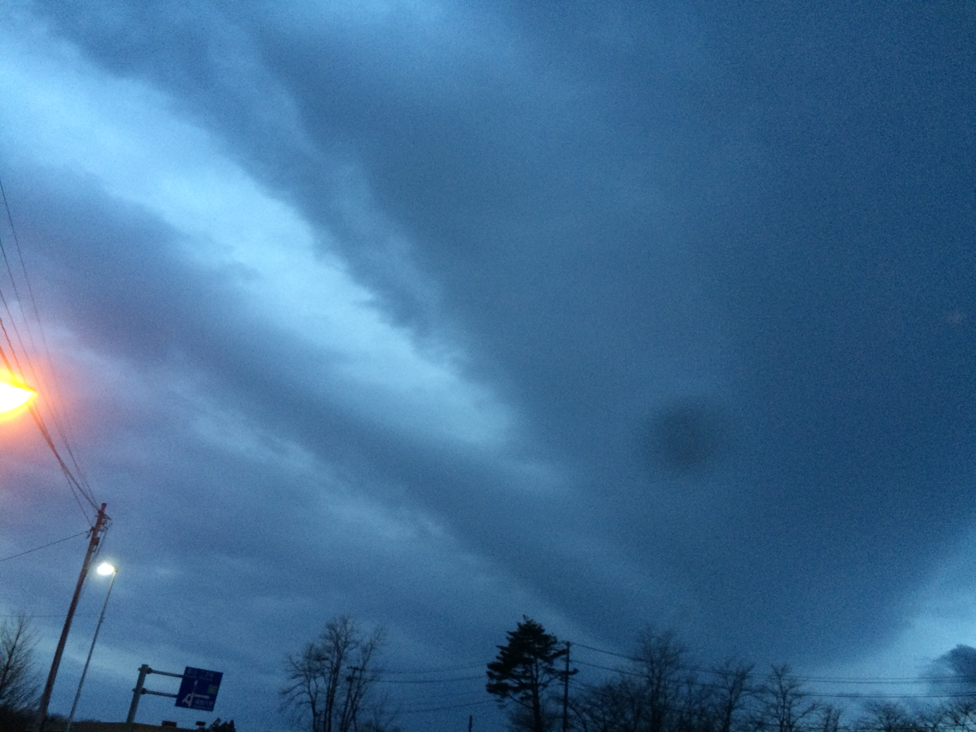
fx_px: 818
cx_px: 488
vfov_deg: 48.2
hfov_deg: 61.7
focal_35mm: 29
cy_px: 366
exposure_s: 1/30
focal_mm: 4.15
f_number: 2.2
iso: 125
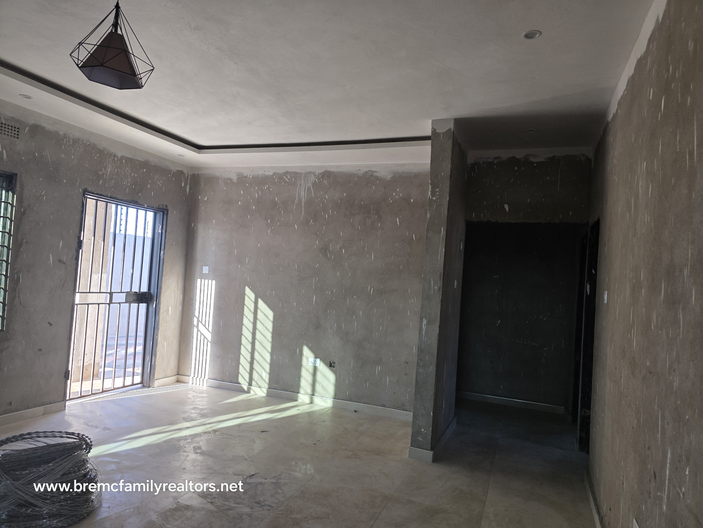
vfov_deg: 58.9
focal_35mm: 23
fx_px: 467
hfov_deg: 73.9
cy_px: 264
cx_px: 352
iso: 100
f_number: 1.7
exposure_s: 1/180
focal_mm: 6.3
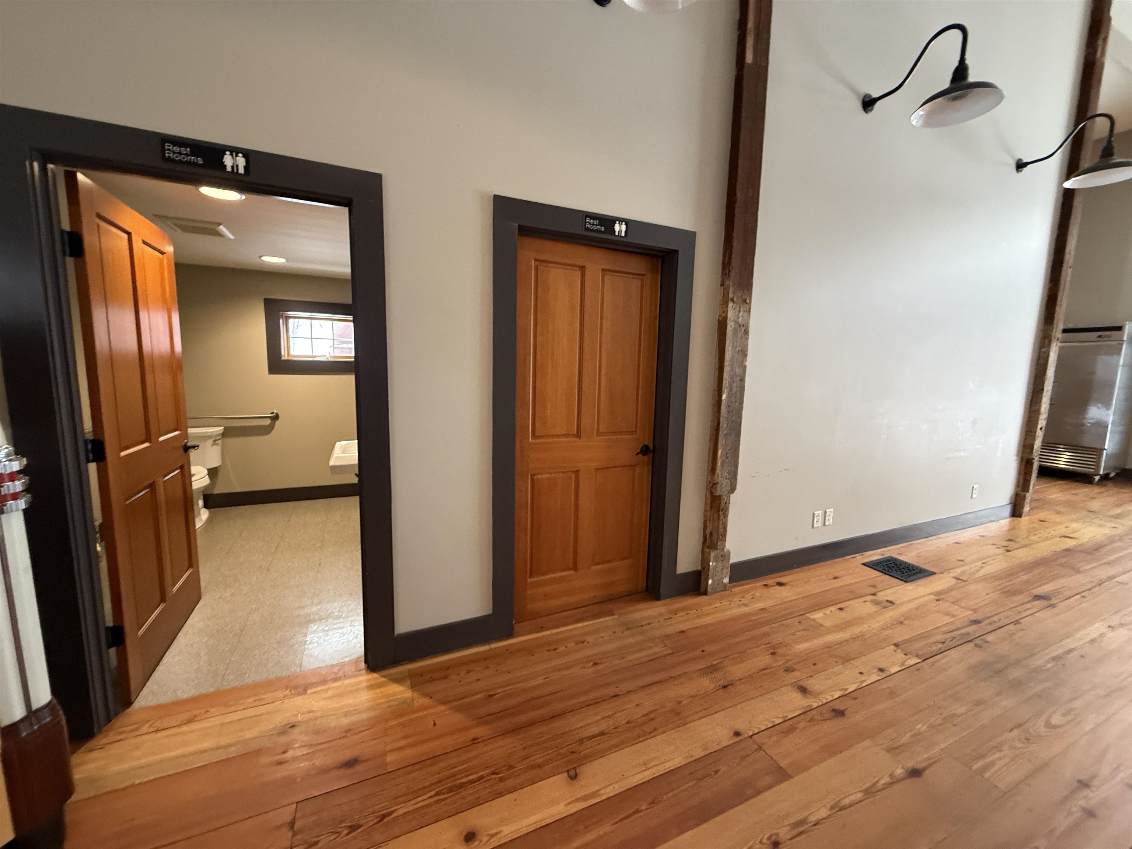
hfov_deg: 102.1
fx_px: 458
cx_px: 566
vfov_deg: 85.7
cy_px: 424
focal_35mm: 14
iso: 500
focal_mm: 2.22
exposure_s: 1/60
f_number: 2.2
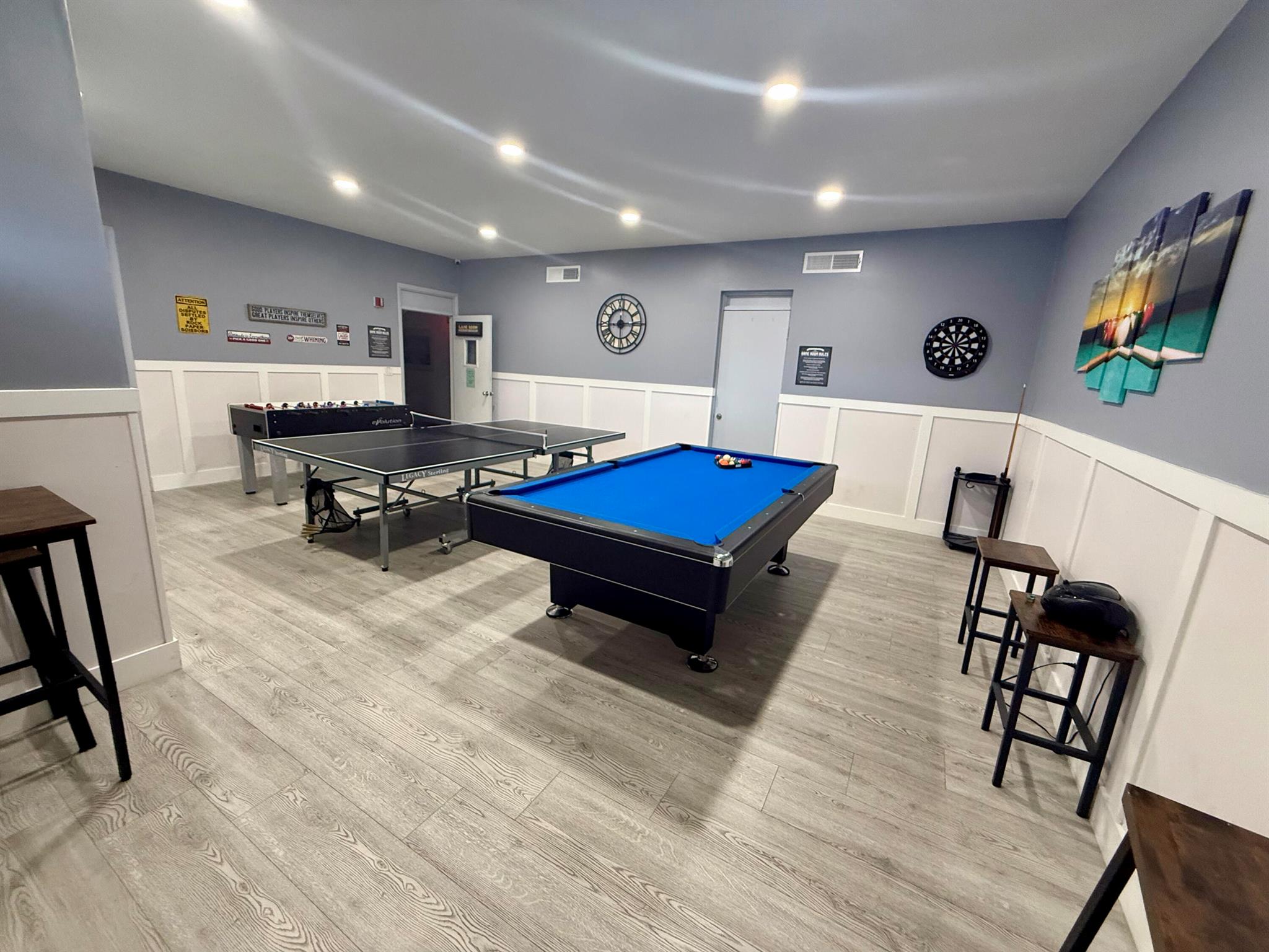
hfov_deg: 102.1
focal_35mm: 14
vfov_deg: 85.7
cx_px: 634
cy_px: 476
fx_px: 513
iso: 320
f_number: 2.2
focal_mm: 2.22
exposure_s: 1/60
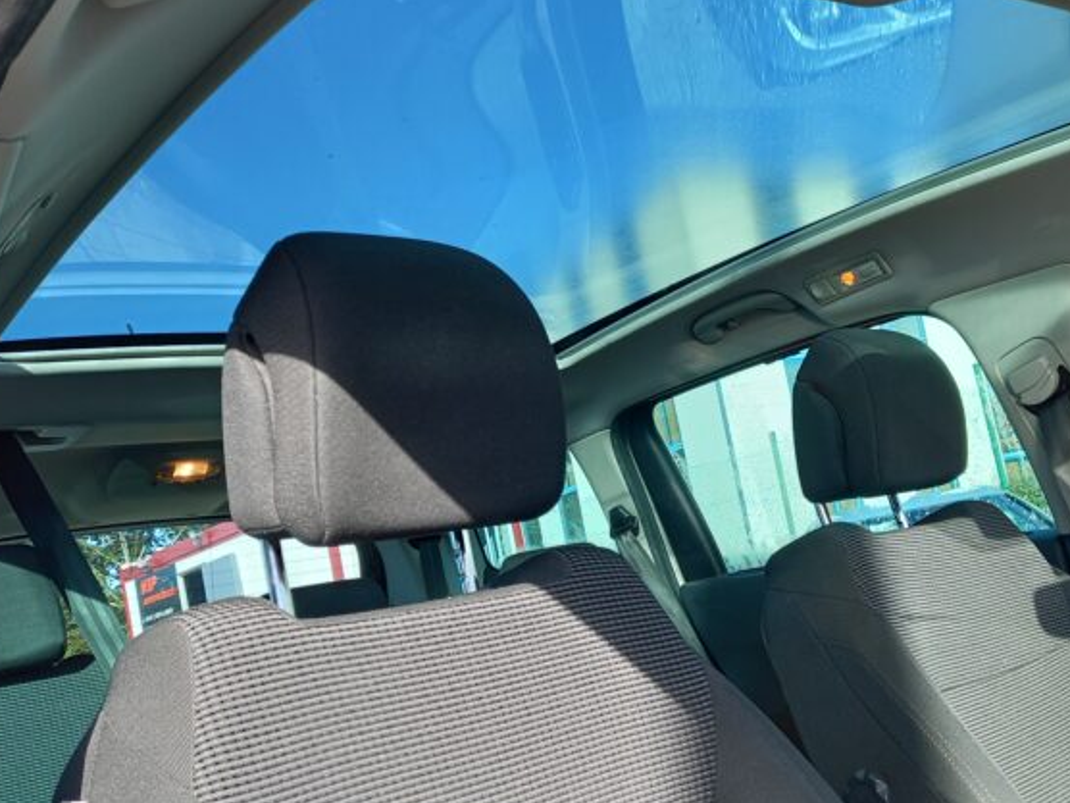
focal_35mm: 36
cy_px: 478
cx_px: 679
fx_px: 1113
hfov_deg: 50.7
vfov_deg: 39.5
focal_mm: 4.6
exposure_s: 1/100
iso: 32
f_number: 2
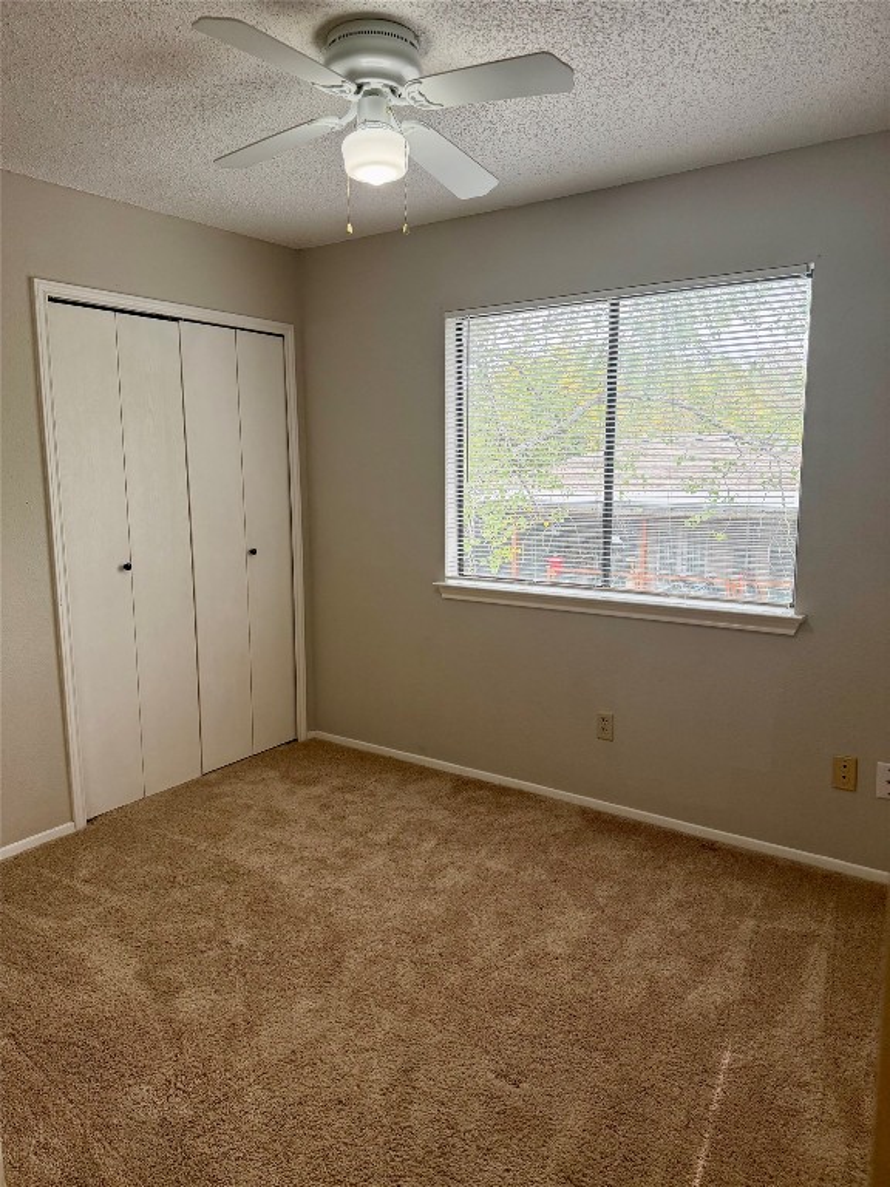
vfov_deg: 71.6
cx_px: 445
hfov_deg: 56.8
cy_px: 594
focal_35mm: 24
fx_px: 823
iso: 160
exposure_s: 1/222
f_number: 1.78
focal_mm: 6.76
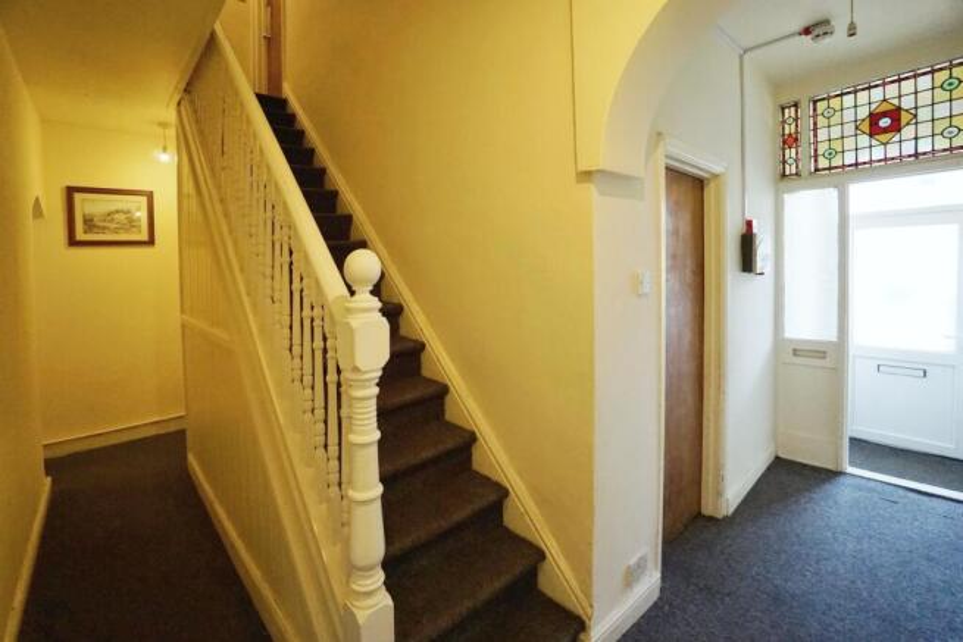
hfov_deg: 100.4
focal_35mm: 15
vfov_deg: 77.4
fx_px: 401
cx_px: 482
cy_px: 321
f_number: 4
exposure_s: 1/160
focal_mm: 10
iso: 2500
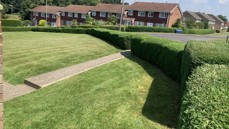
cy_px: 59
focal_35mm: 32
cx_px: 118
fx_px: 194
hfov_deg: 61.0
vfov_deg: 36.7
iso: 25
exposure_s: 1/1689
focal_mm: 4.25
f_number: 1.8
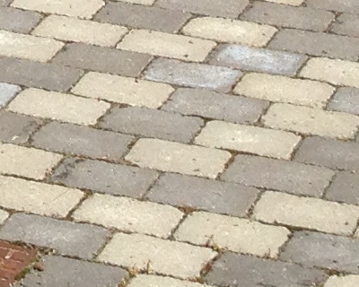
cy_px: -687
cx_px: -462
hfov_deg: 7.0
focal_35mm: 263
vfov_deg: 5.4
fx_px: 2794
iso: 50
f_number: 2.4
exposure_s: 1/1695
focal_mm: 4.12
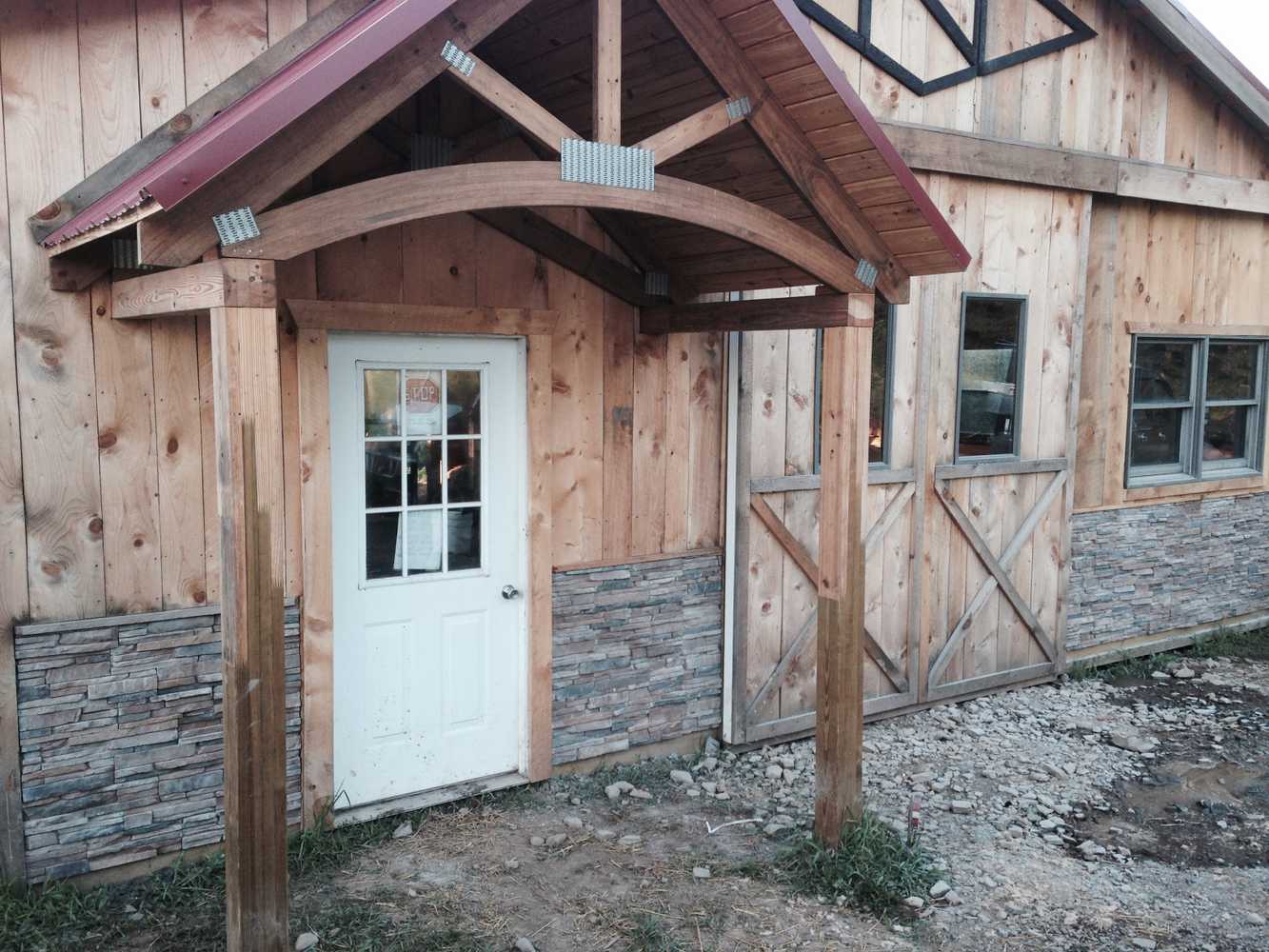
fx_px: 1210
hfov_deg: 55.3
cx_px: 634
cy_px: 476
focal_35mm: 33
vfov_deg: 43.0
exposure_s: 1/60
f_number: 2.4
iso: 50
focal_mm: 4.12
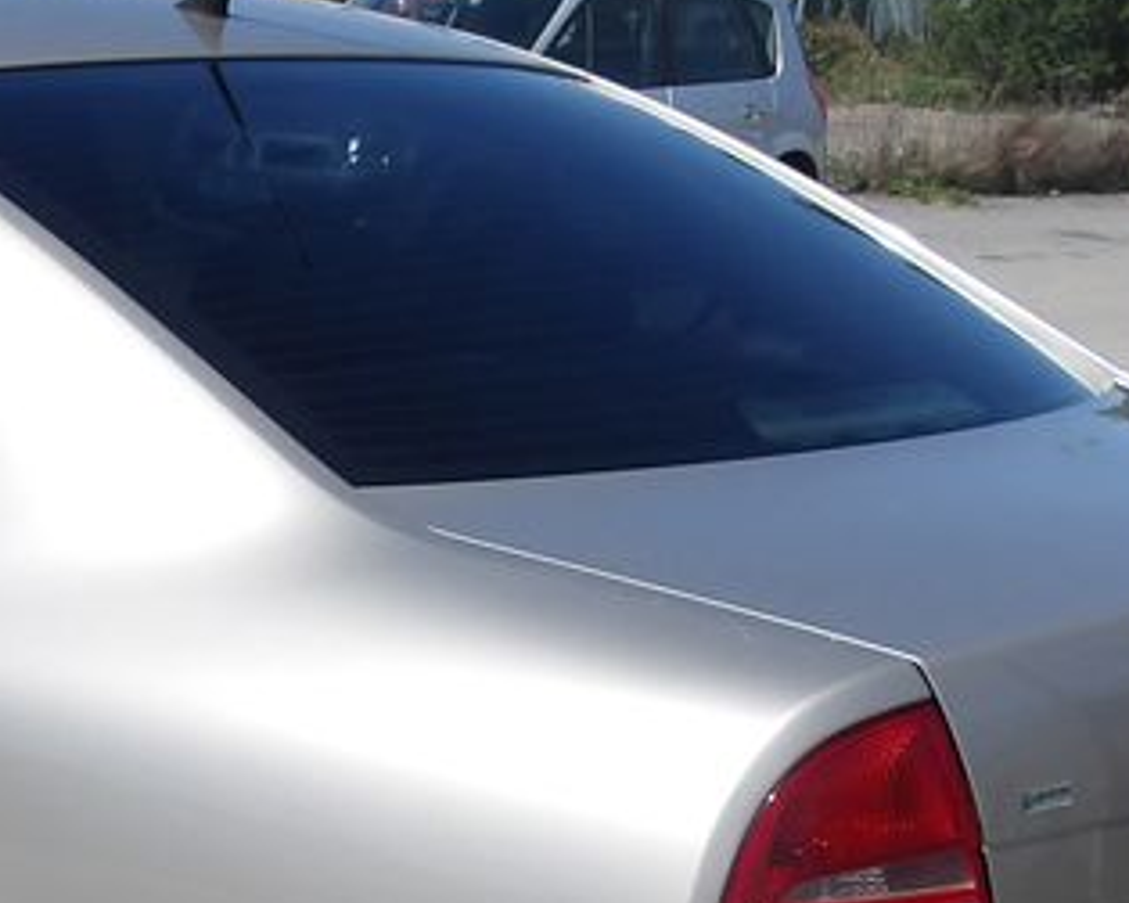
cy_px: 809
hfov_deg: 21.5
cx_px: 25
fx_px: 2873
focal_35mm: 86
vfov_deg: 17.6
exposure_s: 1/159
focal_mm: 4.9
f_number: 10.4
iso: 100
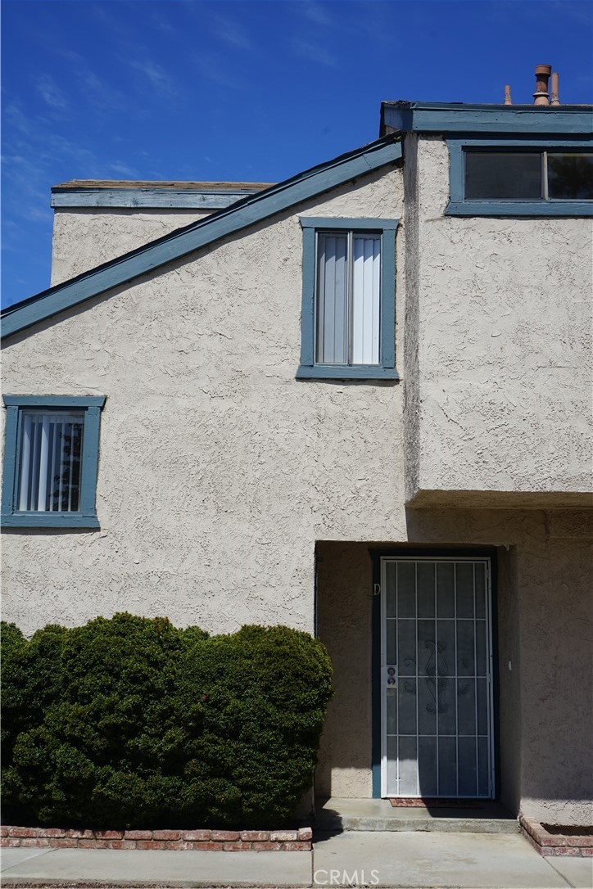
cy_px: 444
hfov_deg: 31.2
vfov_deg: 45.4
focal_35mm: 43
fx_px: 1062
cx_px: 296
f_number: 11
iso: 100
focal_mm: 43
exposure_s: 1/200
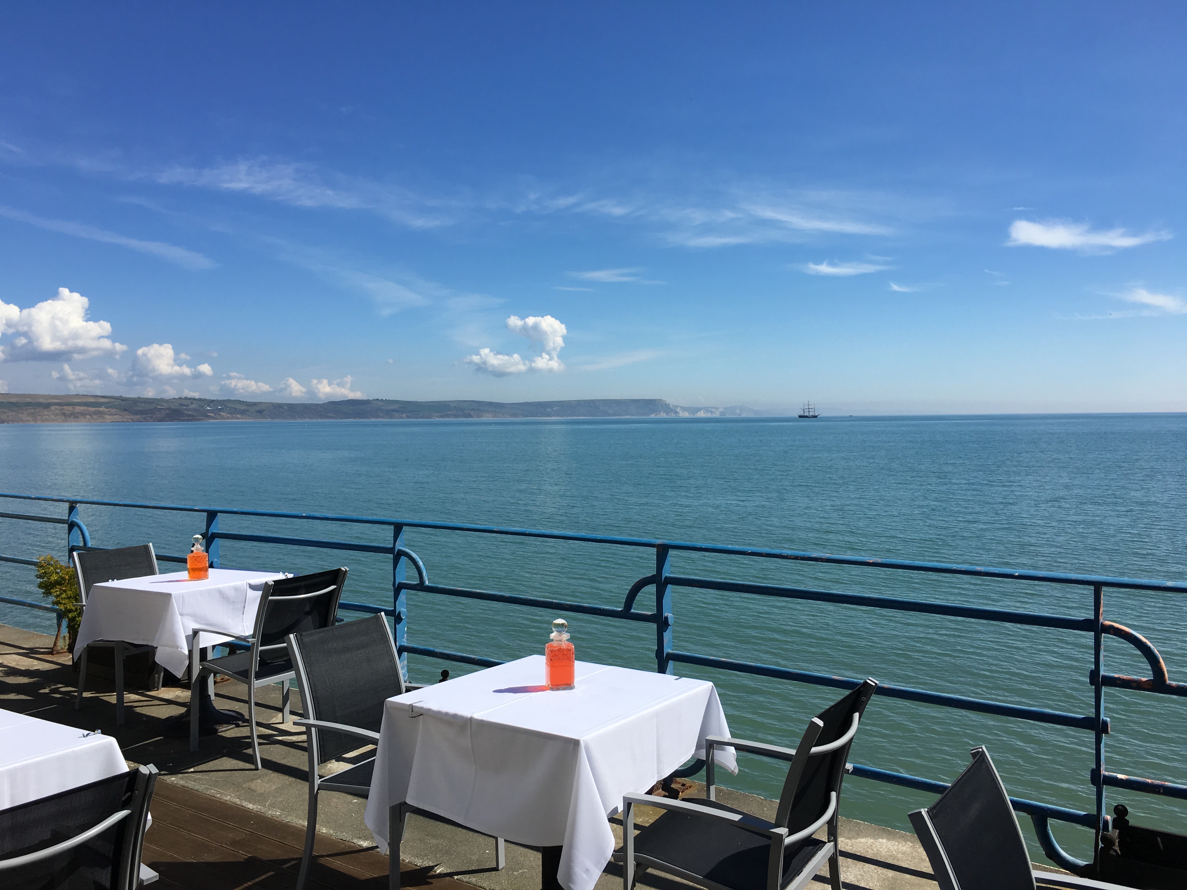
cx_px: 594
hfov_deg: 61.7
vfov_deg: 48.2
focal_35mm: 29
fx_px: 994
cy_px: 445
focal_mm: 4.15
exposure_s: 1/2481
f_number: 2.2
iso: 25
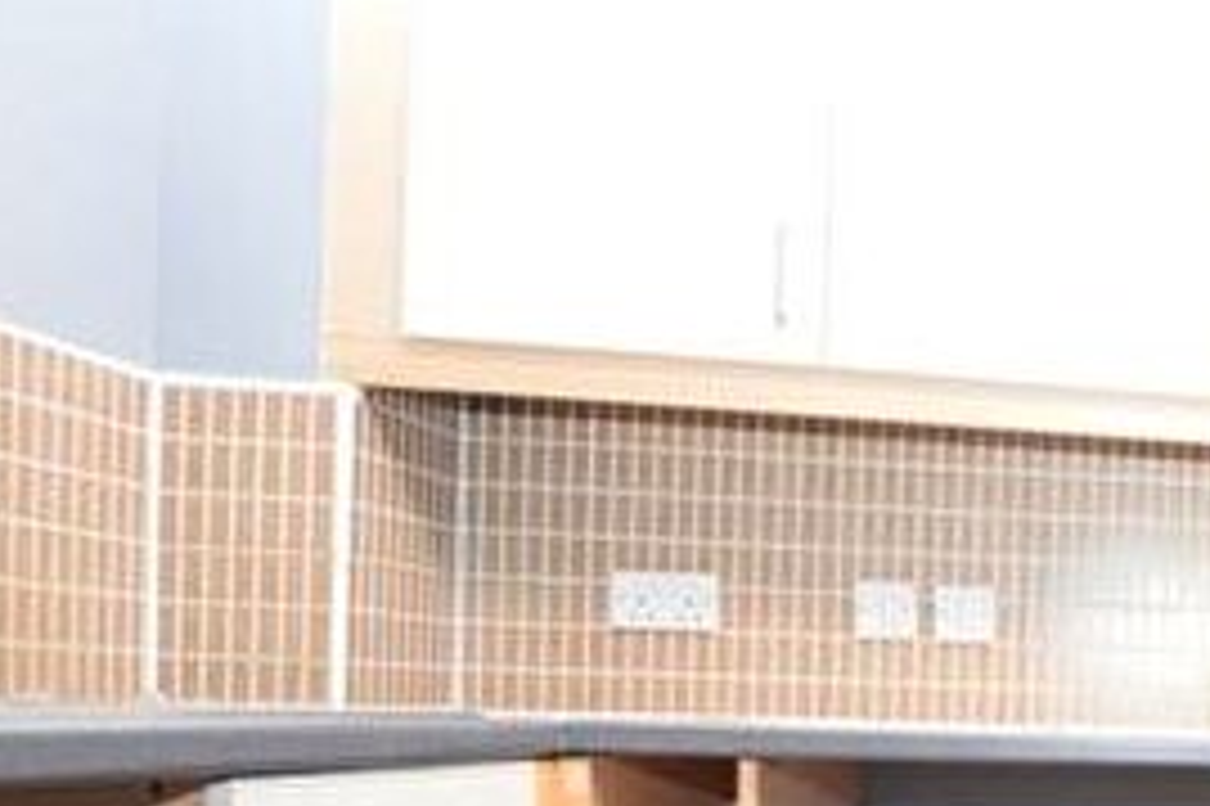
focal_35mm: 39
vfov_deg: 32.1
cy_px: 756
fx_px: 1310
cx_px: 1480
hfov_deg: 36.8
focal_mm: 10
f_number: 3.5
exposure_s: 1/60
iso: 900
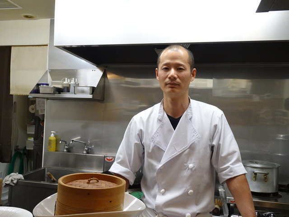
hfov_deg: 54.0
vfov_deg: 41.8
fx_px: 284
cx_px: 144
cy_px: 108
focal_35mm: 34
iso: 640
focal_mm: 5.74
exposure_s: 1/80
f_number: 4
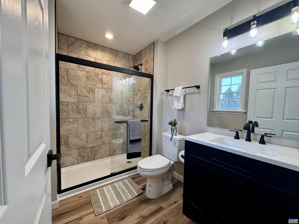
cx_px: 150
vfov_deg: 85.7
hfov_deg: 102.1
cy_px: 112
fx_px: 121
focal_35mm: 14
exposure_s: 1/120
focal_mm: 2.22
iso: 200
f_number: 2.2
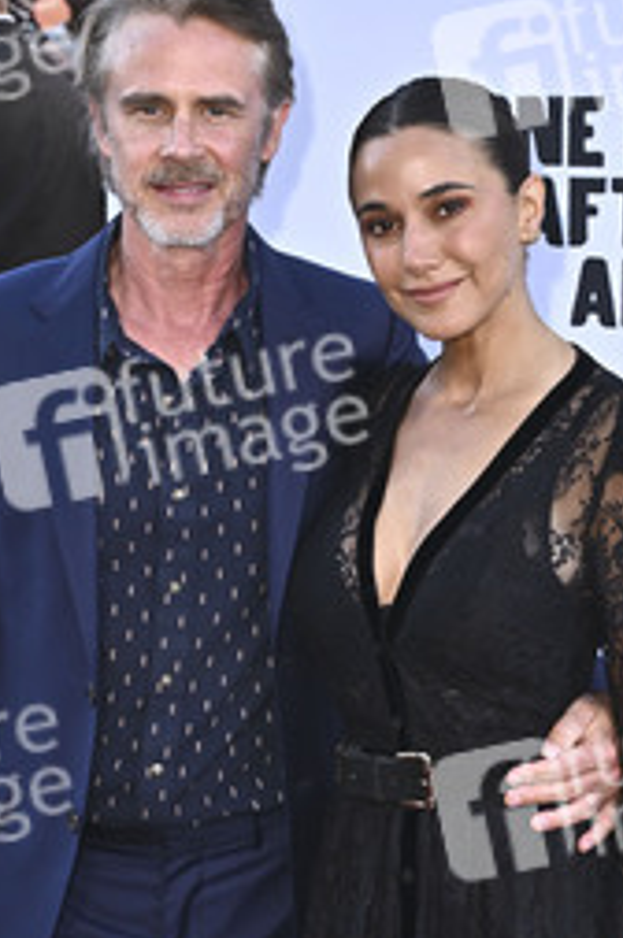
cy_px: 608
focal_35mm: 68
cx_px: 286
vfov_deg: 29.5
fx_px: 1770
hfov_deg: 20.0
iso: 500
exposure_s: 1/320
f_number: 5.6
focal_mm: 43
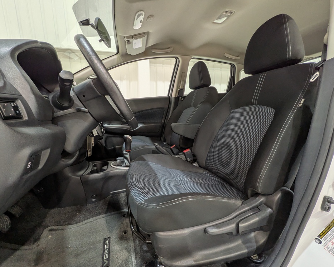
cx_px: 157
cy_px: 137
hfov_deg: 96.7
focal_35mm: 15
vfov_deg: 84.0
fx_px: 148
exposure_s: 1/30
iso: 59
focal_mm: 1.83
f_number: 2.2
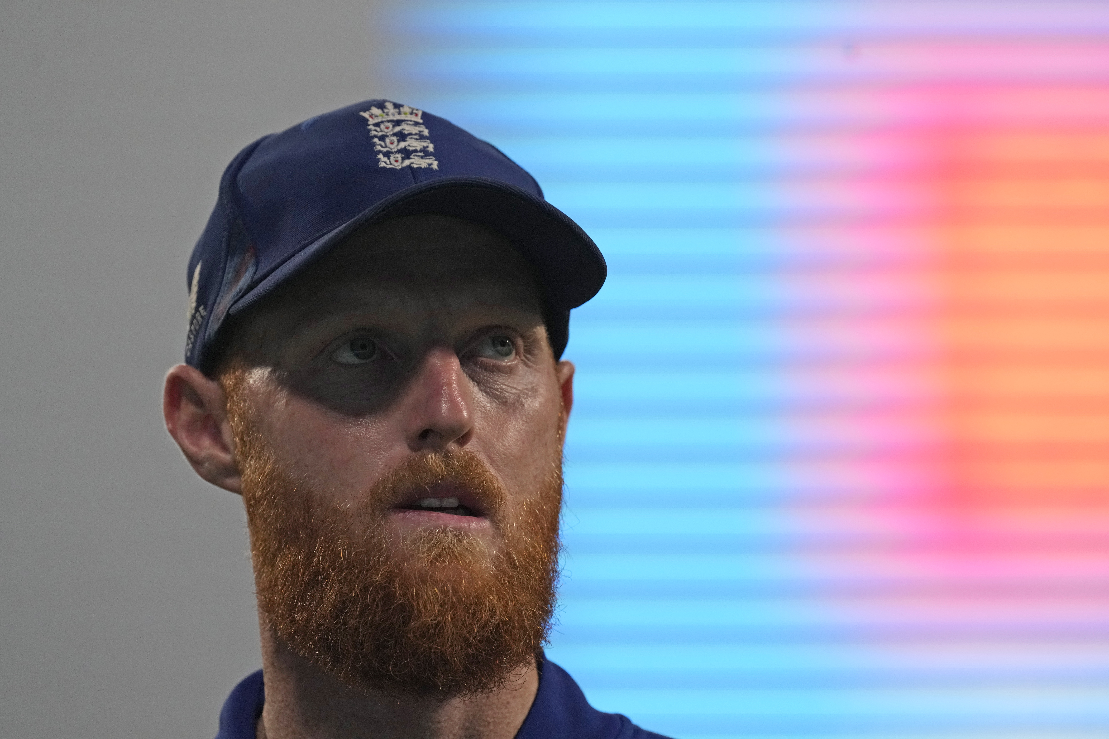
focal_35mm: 600
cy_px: 370
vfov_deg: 2.3
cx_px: 554
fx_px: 18482
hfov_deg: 3.4
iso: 3200
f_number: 5
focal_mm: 600
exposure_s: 1/1600
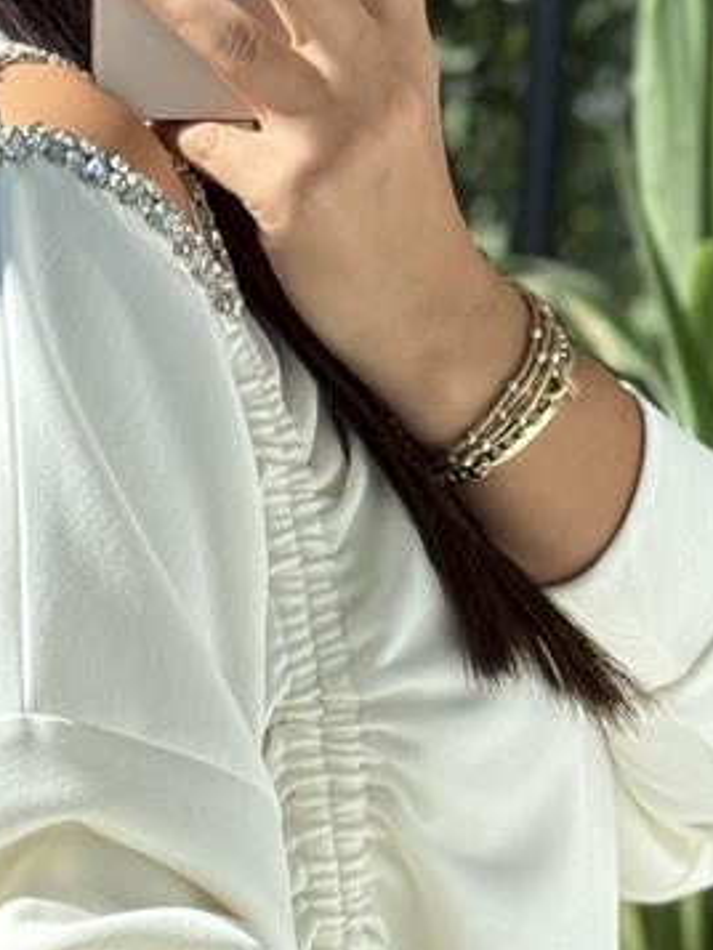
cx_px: 242
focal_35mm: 179
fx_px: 4913
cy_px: 834
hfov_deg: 8.3
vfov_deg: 11.0
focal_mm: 6.76
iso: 80
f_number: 1.78
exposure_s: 1/1429
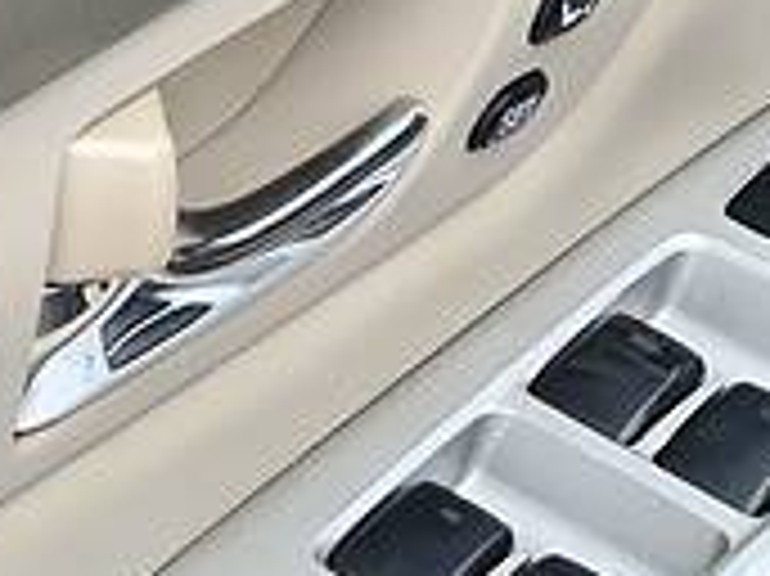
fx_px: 5402
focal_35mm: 243
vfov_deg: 6.1
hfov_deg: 8.1
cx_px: 221
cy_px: -112
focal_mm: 6
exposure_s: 1/116
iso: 125
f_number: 2.4
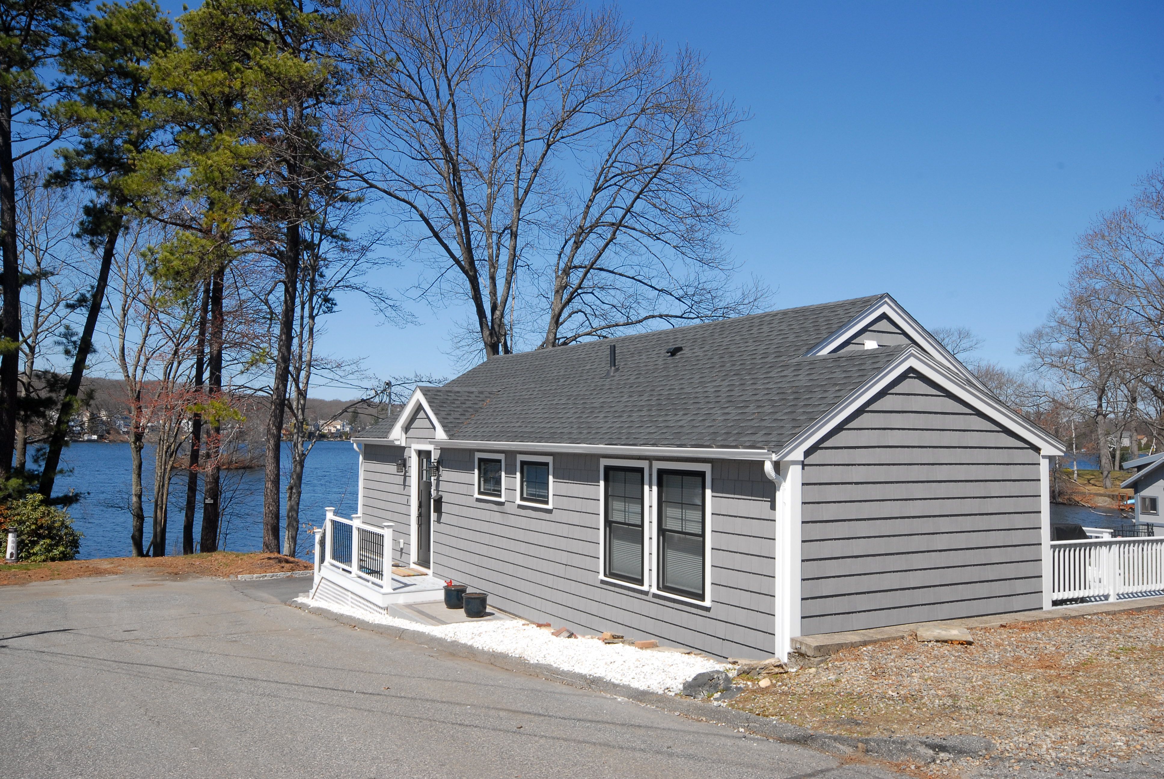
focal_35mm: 30
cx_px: 582
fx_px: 971
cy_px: 390
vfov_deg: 43.7
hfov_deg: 61.9
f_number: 16
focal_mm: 20
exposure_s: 1/100
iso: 200
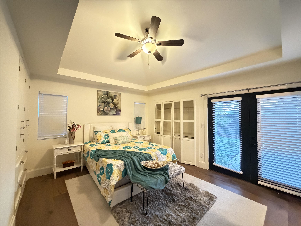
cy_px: 113
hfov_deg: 102.1
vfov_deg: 85.7
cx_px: 150
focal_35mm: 14
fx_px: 122
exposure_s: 1/30
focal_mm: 2.22
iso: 1600
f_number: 2.2
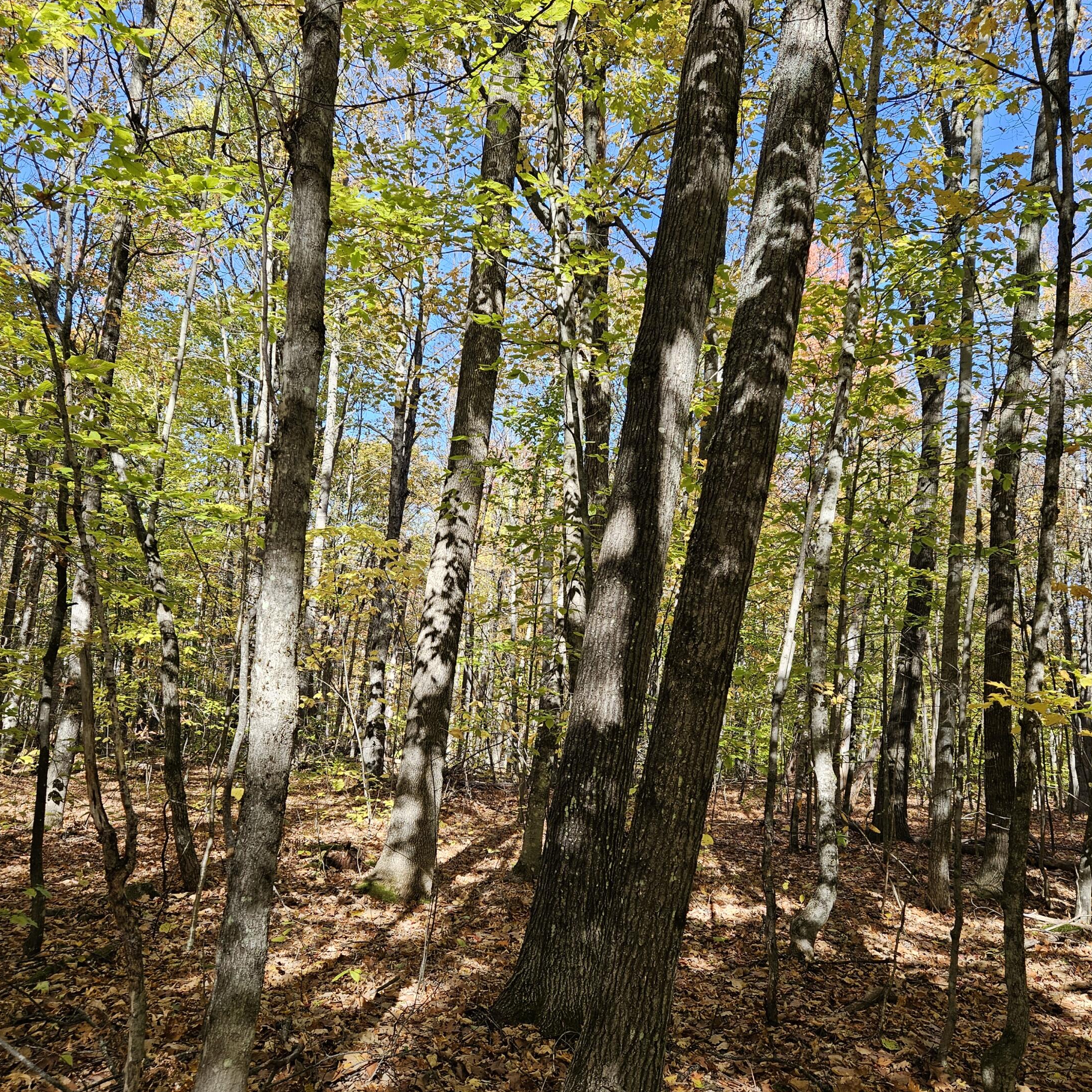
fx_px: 999
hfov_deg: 57.3
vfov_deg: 57.3
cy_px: 557
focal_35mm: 28
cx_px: 581
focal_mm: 5.4
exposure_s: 1/453
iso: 40
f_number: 1.8
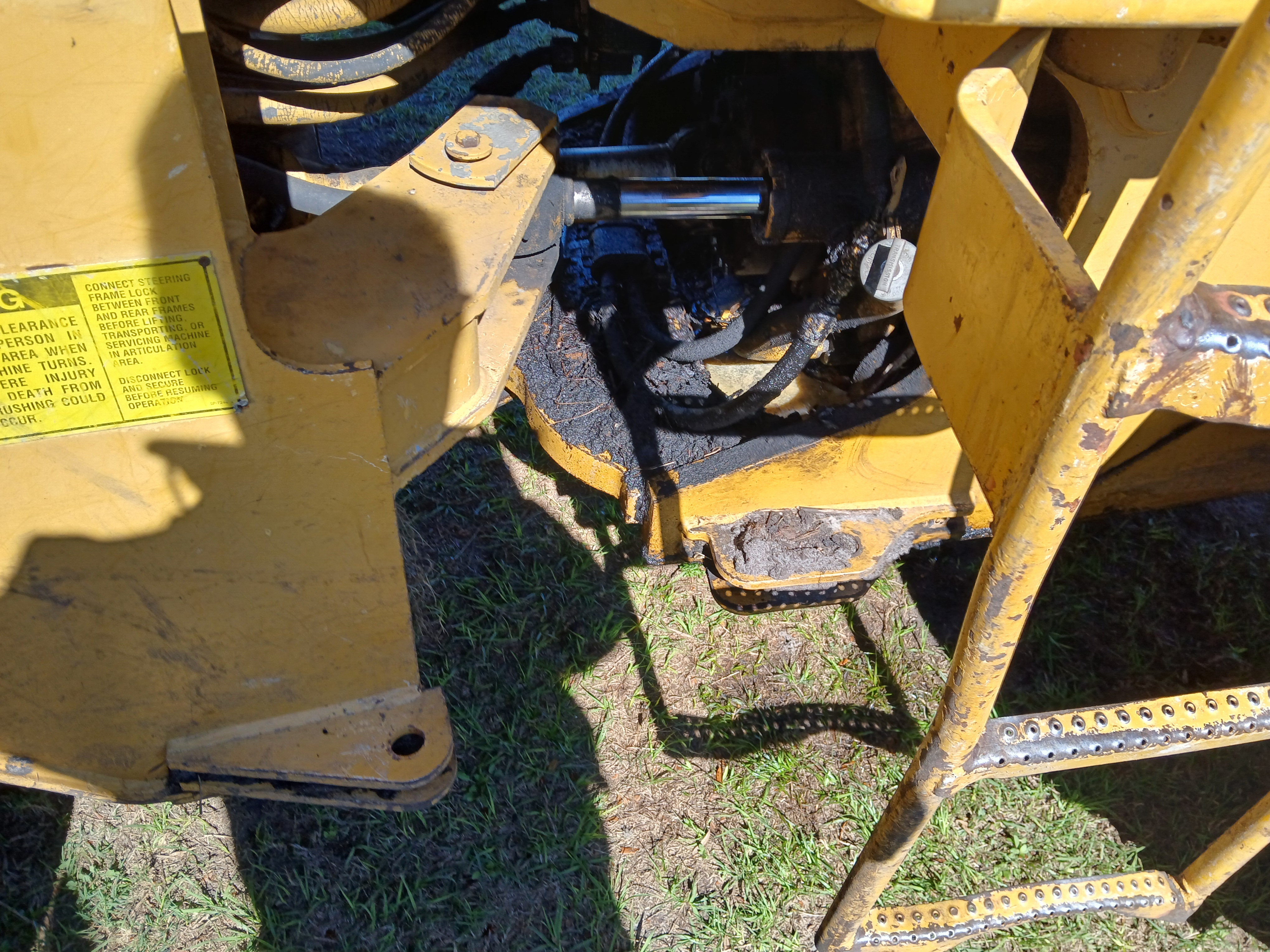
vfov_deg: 53.1
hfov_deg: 67.3
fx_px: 954
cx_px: 635
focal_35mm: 26
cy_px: 476
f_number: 1.8
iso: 20
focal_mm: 3.98
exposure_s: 1/334
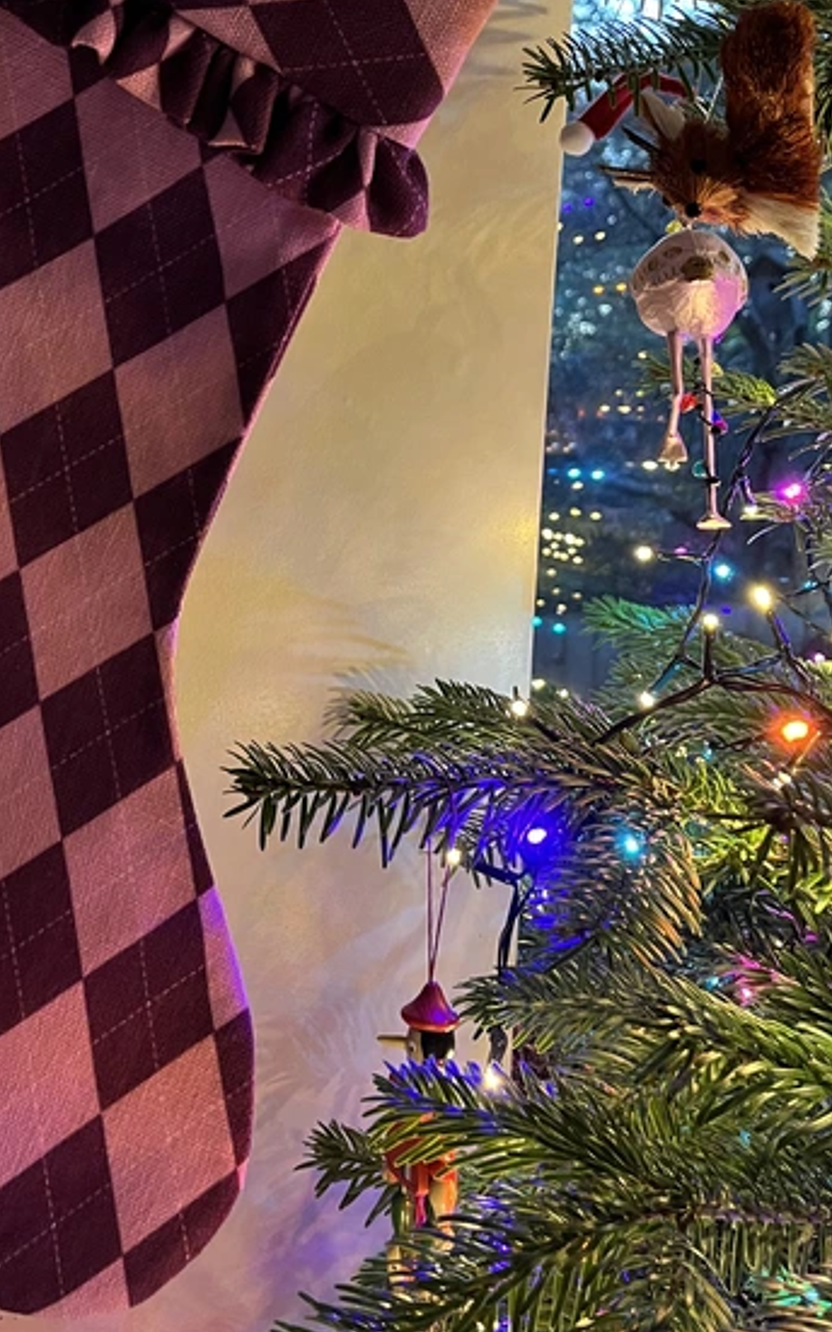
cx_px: 193
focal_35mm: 44
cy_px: 440
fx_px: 1598
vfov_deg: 44.6
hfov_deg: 28.7
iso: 640
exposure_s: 1/36
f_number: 1.6
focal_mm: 5.1
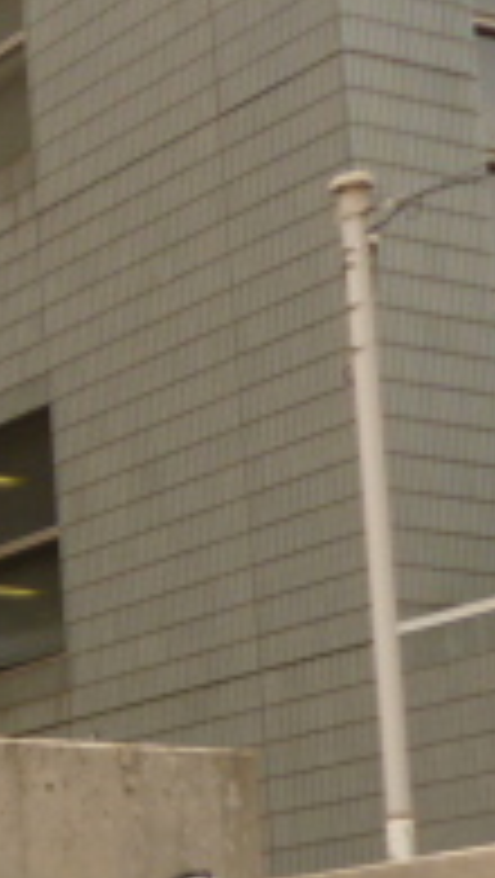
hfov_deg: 9.9
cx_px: -864
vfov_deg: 20.4
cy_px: 959
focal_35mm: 100
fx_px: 2328
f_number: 3.1
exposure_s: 1/400
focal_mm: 5
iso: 100
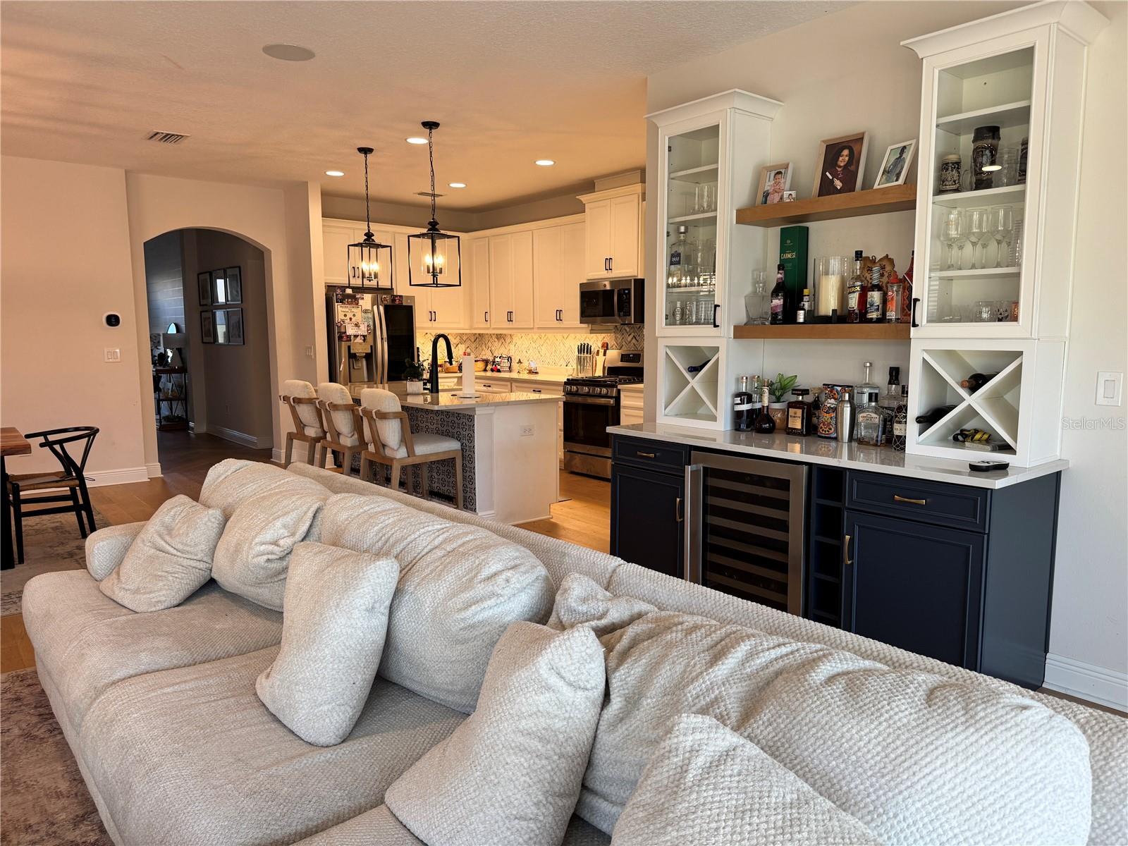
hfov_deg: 71.6
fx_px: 782
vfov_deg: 56.8
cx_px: 564
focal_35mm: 24
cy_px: 423
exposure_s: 1/120
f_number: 1.78
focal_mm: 6.76
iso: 125
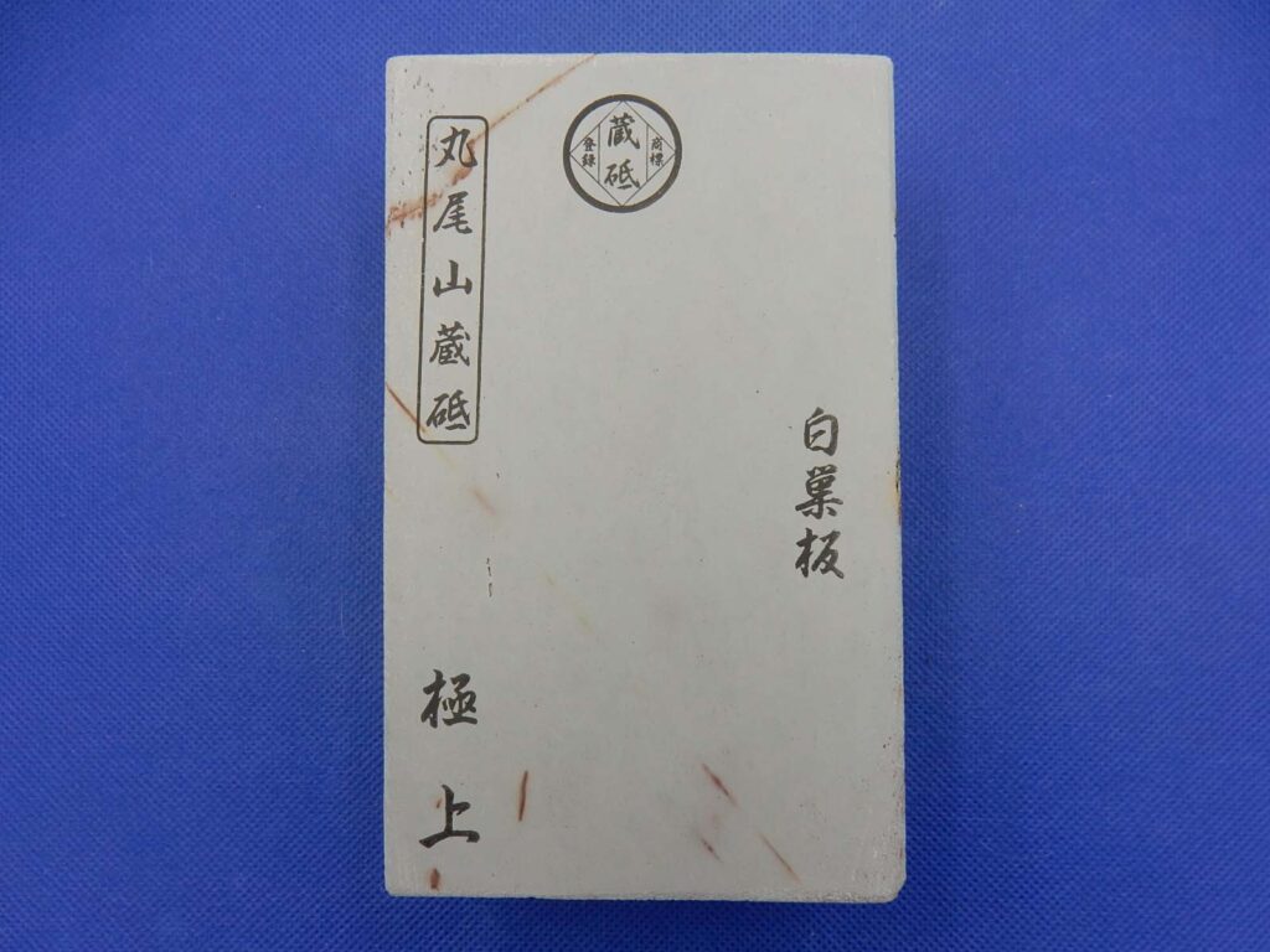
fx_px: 917
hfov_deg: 69.4
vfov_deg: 54.9
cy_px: 476
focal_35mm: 25
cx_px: 635
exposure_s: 1/100
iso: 125
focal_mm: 4.5
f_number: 3.7
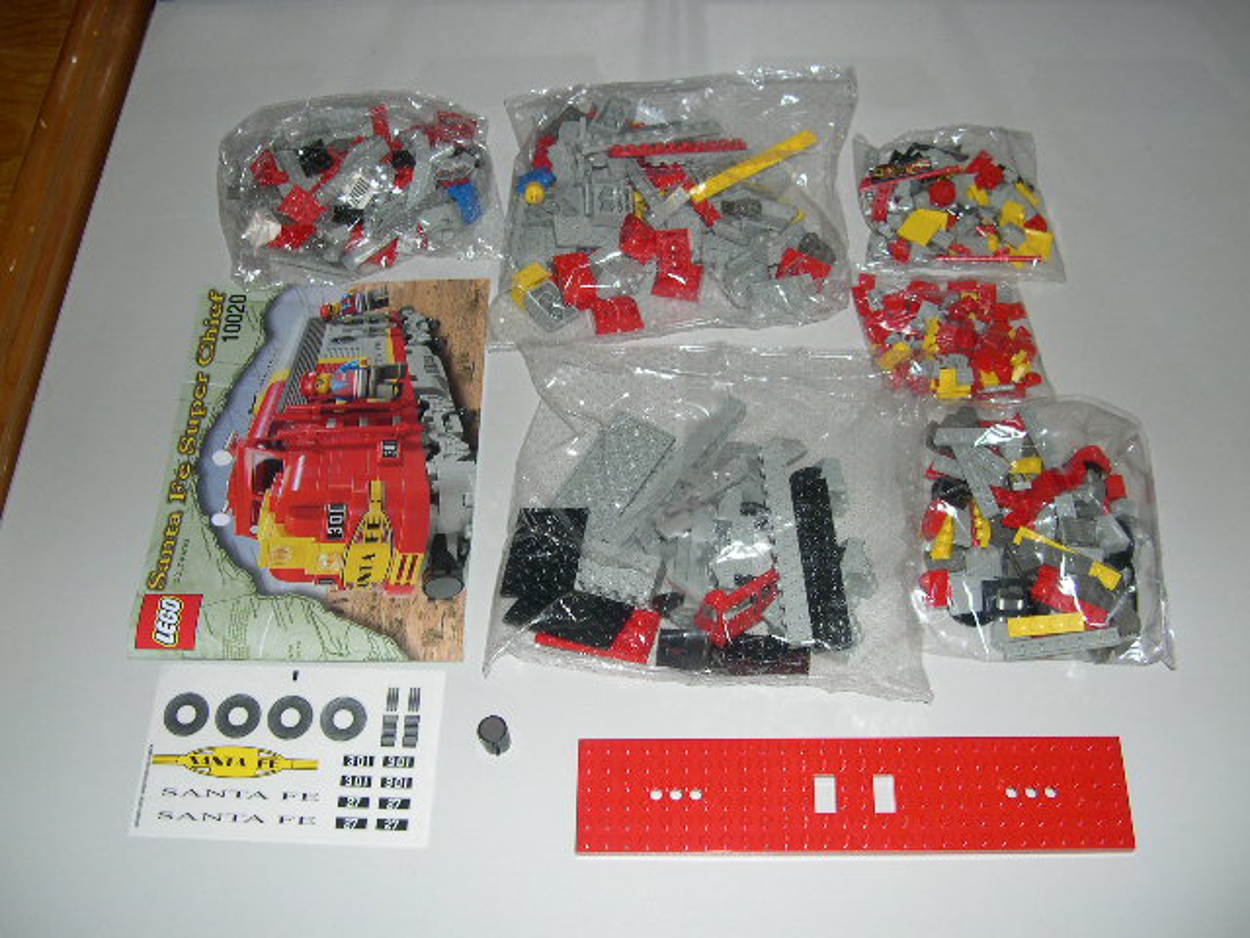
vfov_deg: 37.7
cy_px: 469
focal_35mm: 38
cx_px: 625
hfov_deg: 49.0
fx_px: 1372
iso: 100
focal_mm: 8
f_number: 2.8
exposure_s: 1/60
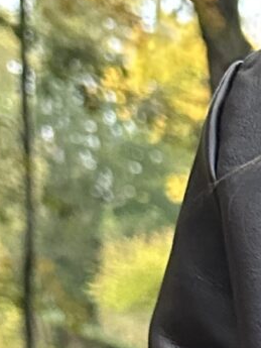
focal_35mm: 178
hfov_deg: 7.3
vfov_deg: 9.4
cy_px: 937
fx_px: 1788
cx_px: 825
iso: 640
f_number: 1.78
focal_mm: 6.86
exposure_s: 1/60
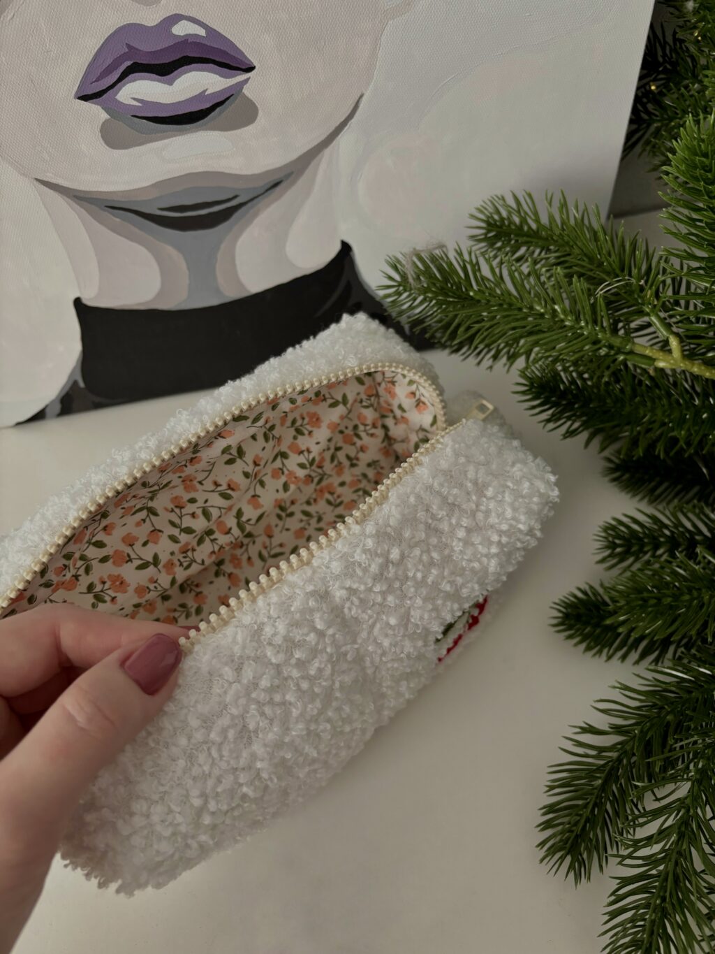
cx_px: 358
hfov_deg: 53.1
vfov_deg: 67.3
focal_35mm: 26
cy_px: 477
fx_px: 716
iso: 200
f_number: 1.6
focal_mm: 5.96
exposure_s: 1/60
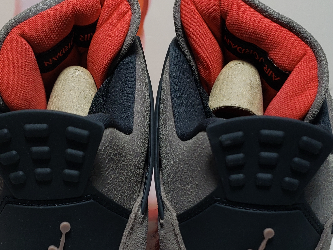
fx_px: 510
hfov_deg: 36.1
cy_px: 218
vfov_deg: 26.7
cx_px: 146
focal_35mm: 53
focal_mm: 4.3
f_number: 1.5
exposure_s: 1/497
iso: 50
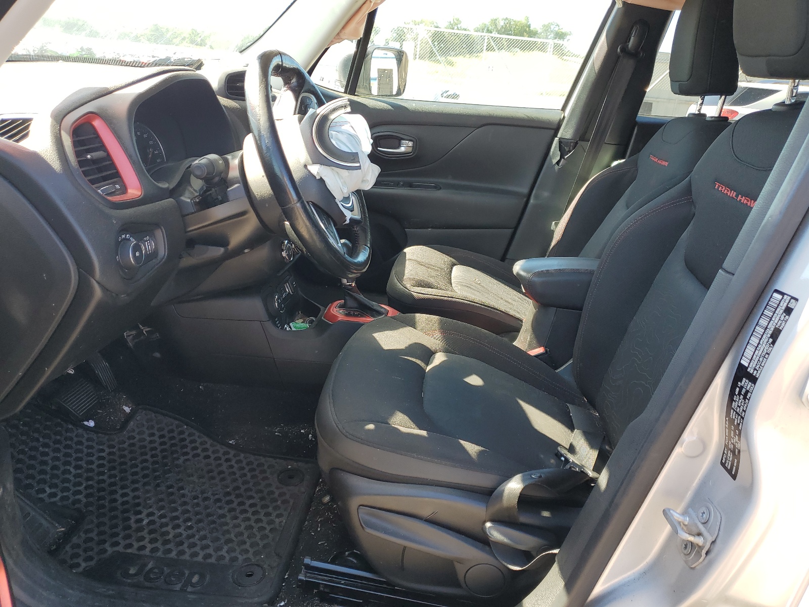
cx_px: 404
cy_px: 304
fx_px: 608
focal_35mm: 26
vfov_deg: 53.1
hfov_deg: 67.3
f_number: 1.5
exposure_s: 1/213
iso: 50
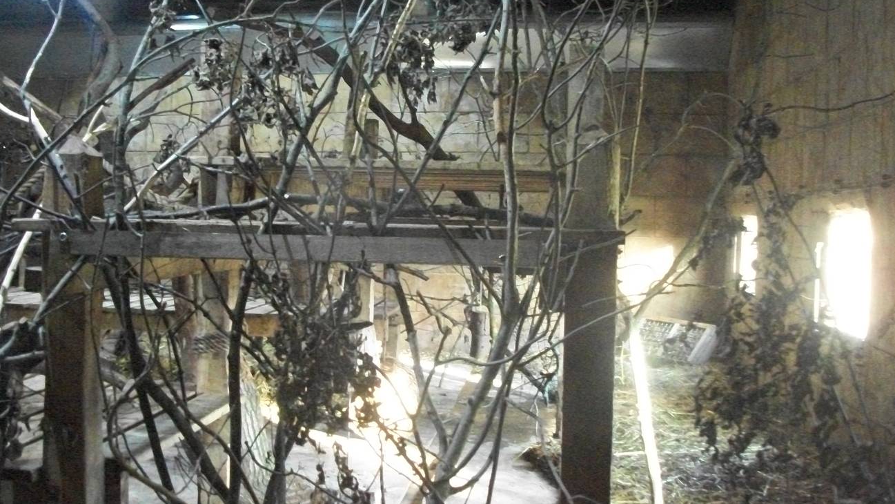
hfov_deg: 47.2
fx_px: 1021
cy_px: 197
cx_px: 375
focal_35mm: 43
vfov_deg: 27.7
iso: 800
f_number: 2.9
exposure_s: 1/10
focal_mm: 5.7
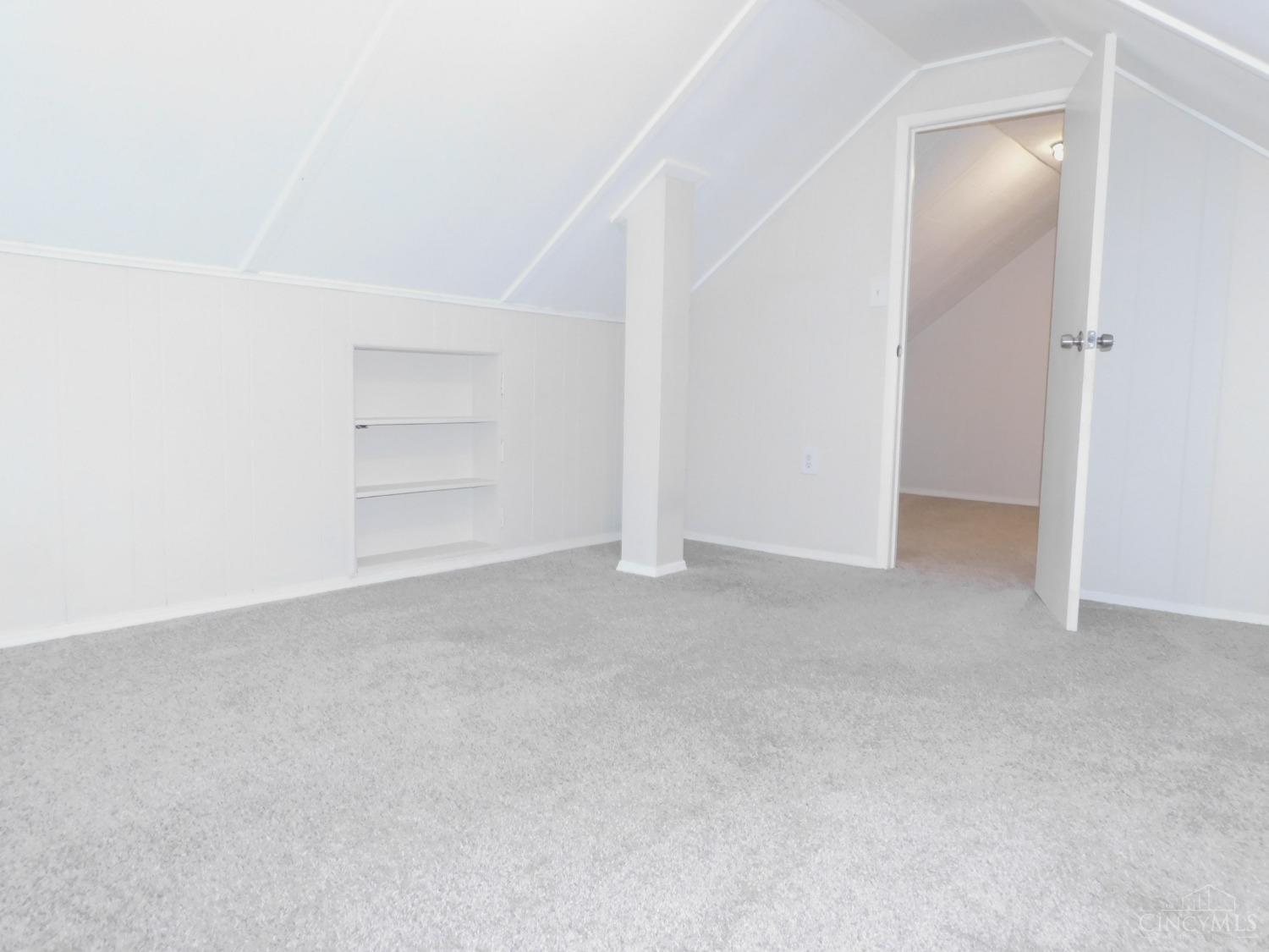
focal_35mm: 24
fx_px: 880
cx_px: 634
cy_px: 476
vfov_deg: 56.8
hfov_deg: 71.6
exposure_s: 1/30
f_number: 3.3
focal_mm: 4.3
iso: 280
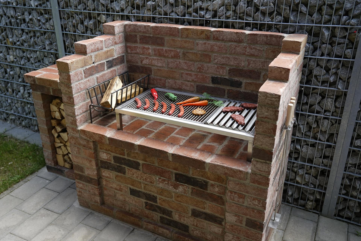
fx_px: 334
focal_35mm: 33
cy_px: 120
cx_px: 180
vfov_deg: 39.6
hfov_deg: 56.8
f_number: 2.8
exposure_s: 1/160
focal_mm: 33.3
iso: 64
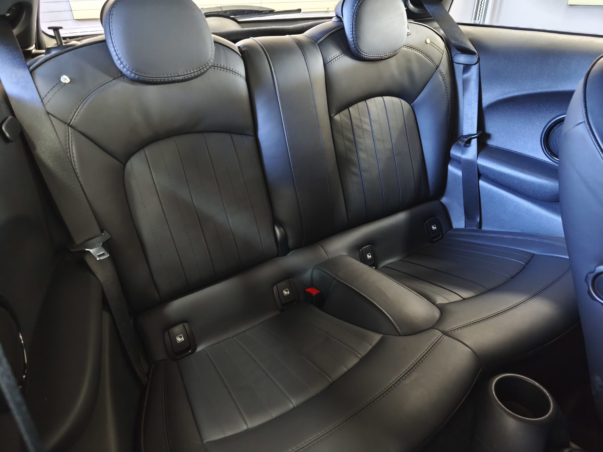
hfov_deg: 73.9
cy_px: 226
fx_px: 401
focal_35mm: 23
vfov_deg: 58.9
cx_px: 302
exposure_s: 1/20
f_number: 1.7
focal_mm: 5.35
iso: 4000
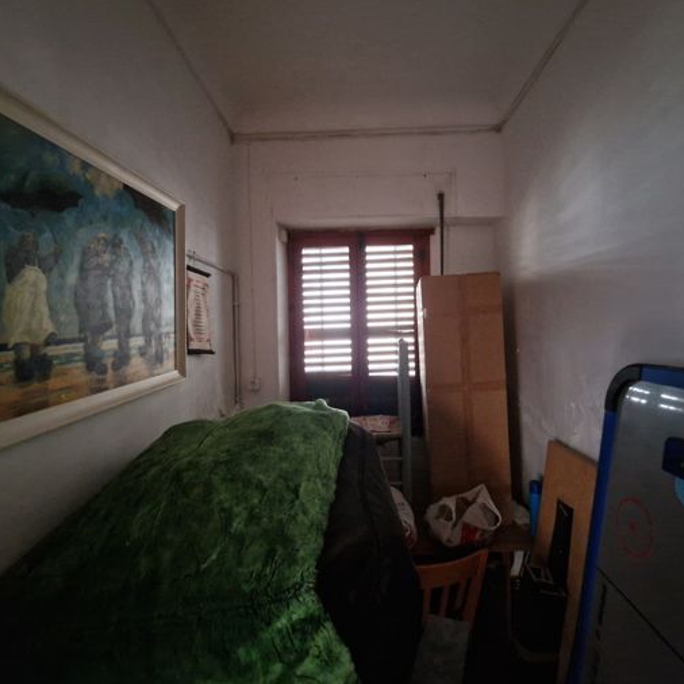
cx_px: 359
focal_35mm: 16
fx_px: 358
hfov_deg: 87.4
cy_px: 330
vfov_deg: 87.4
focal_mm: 2.2
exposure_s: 1/25
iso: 1250
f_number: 2.2
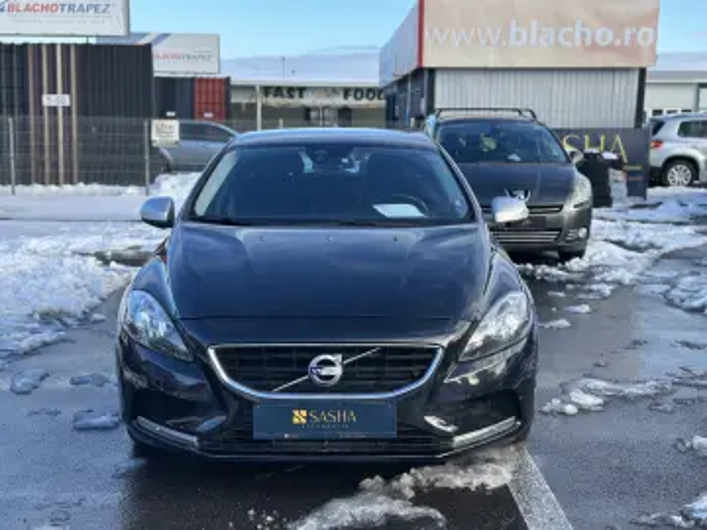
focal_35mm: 48
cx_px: 354
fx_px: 980
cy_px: 265
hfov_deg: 39.7
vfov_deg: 30.3
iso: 80
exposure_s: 1/1212
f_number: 1.78
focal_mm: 6.86
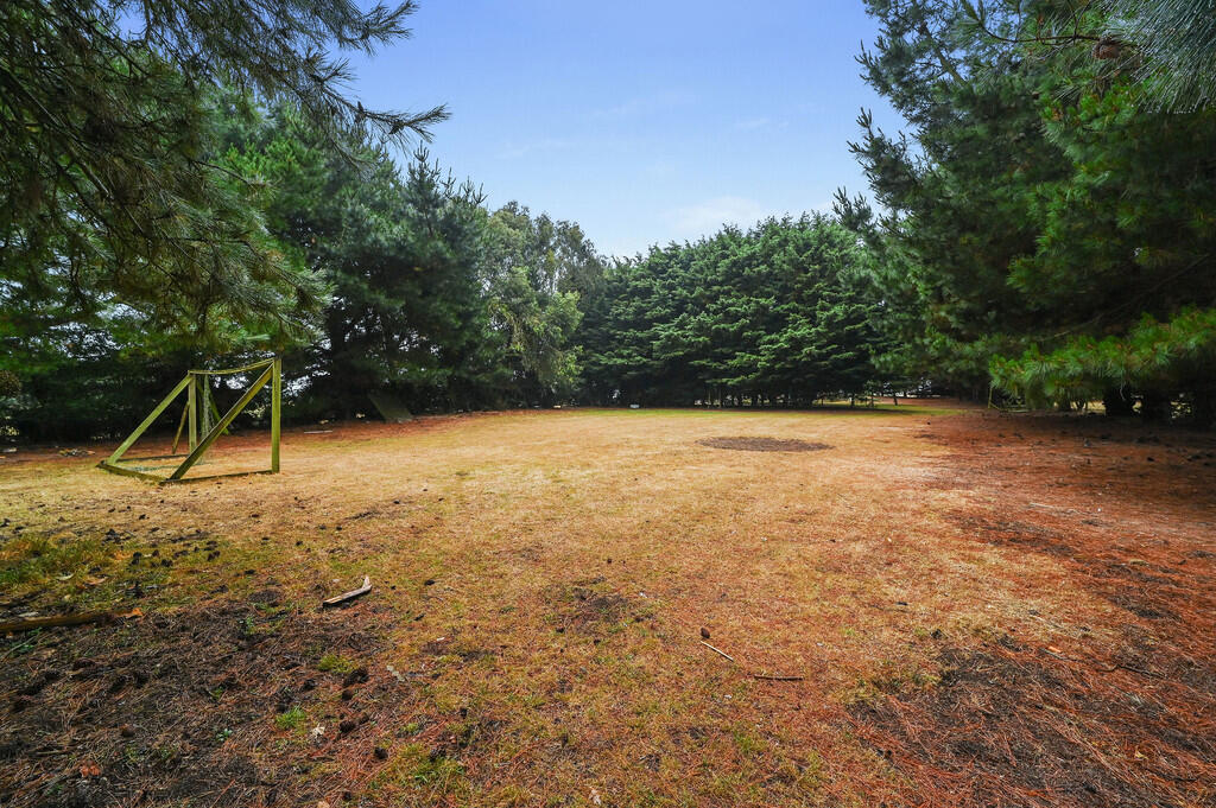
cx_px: 608
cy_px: 404
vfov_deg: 81.1
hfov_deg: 104.3
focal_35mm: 14
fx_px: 472
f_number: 9
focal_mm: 14
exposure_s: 1/160
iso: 500
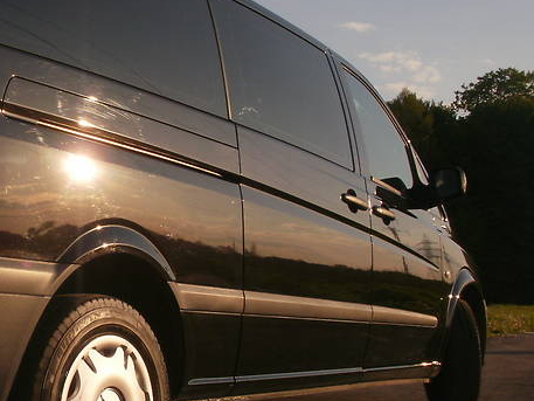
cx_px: 76
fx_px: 972
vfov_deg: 23.3
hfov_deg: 29.7
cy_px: 222
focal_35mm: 63
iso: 100
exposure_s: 1/500
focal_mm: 6.3
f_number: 5.6
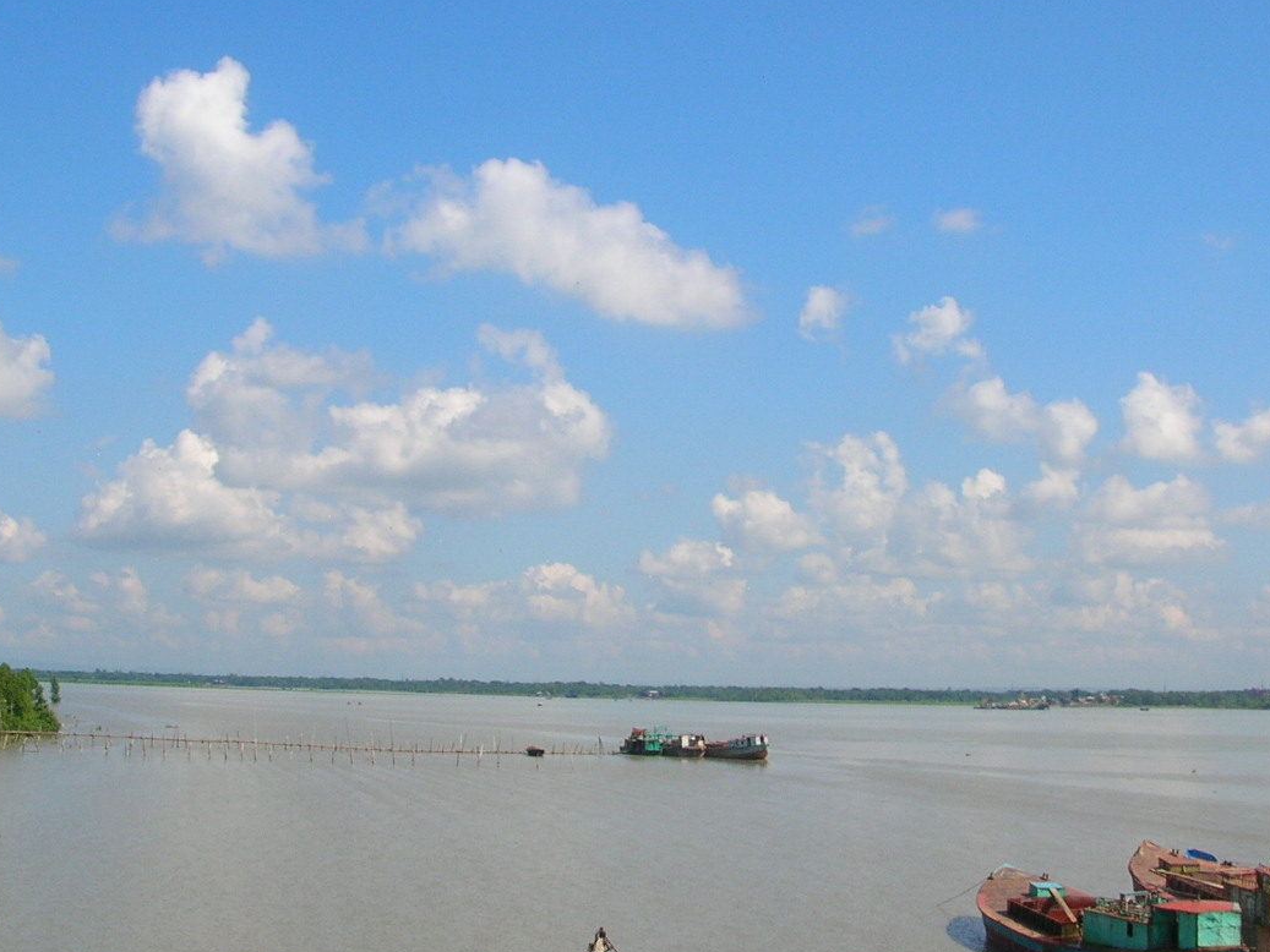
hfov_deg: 35.4
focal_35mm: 54
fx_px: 1981
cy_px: 388
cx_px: 768
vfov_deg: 27.0
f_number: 5.6
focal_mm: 5.8
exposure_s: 1/358
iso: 50
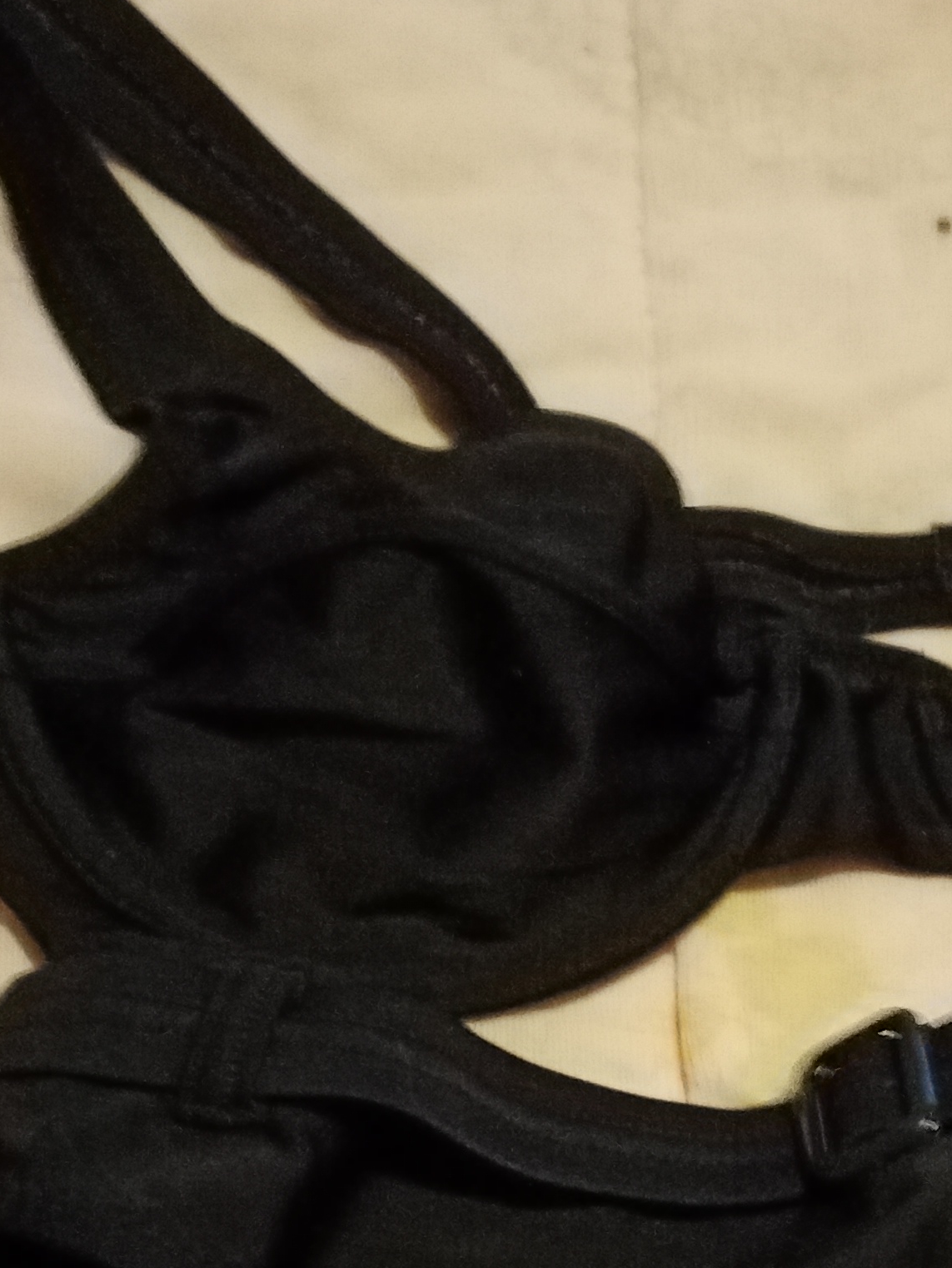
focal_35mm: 71
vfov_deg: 26.2
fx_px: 2602
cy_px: 1227
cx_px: 801
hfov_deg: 20.4
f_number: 1.8
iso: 2853
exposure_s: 1/12.5
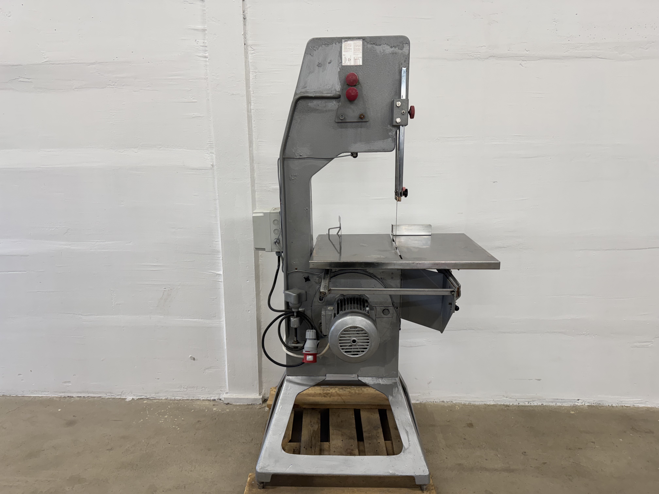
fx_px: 457
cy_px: 247
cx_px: 330
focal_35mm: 24
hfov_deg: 71.6
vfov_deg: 56.8
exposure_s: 1/100
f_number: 1.78
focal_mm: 6.76
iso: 100
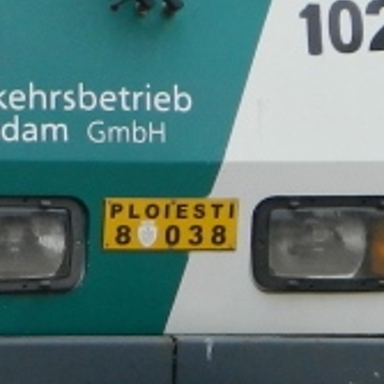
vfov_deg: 6.9
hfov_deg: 6.8
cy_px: 0
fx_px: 3188
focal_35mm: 254
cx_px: -149
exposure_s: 1/125
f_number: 3.6
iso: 80
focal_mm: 8.4
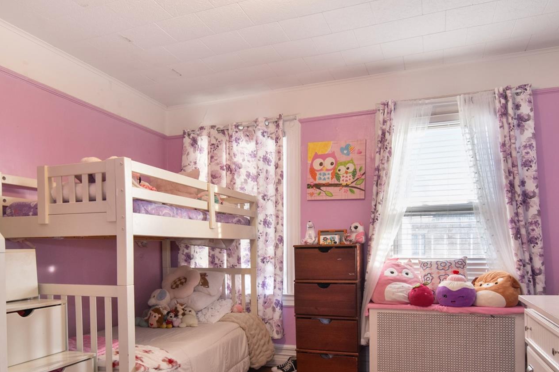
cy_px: 266
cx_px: 262
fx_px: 416
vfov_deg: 46.9
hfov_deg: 67.7
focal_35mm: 27
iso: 800
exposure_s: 1/20
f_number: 8
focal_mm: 11
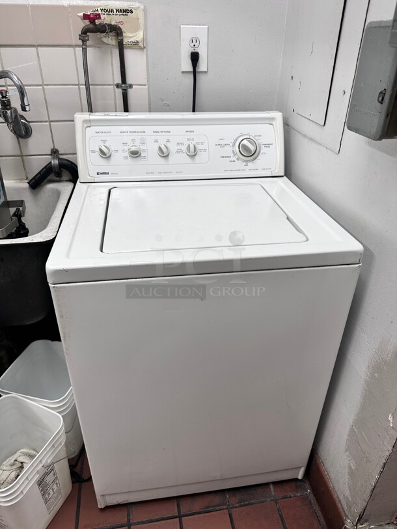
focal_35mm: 24
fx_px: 367
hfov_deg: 56.8
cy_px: 264
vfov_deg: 71.6
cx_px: 198
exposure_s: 1/64
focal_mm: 6.86
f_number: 1.78
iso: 80
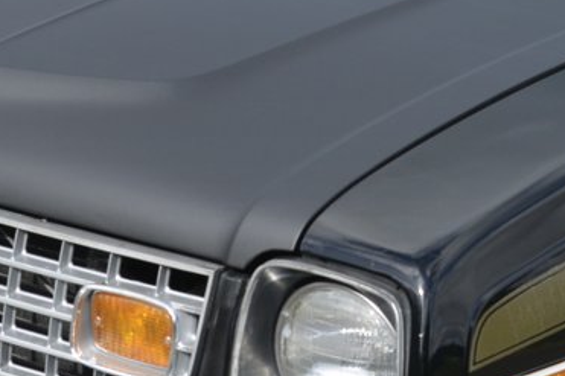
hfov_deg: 12.5
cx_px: 460
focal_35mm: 164
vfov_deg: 8.3
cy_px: 61
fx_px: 2573
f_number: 8
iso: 500
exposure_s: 1/800
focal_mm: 38
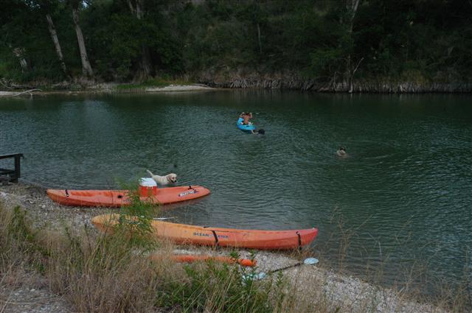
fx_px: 1336
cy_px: 156
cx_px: 236
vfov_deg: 13.4
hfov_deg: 20.0
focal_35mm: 102
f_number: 13
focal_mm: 68
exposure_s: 1/640
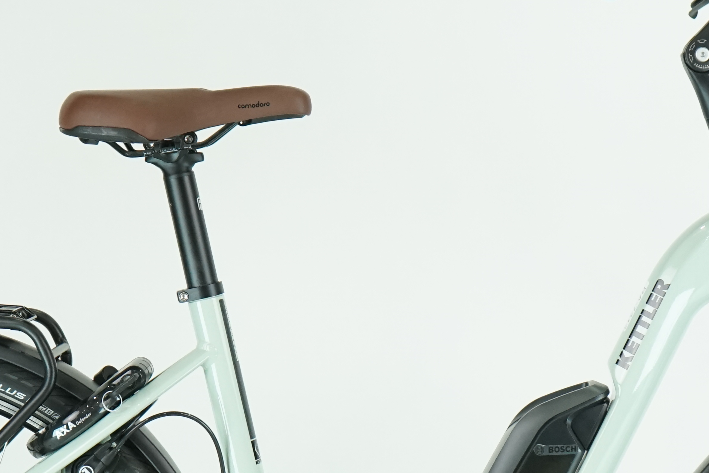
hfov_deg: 15.5
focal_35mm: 132
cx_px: 427
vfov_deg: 10.3
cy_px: 451
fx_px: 2599
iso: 1600
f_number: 5.6
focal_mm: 52
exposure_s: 1/200
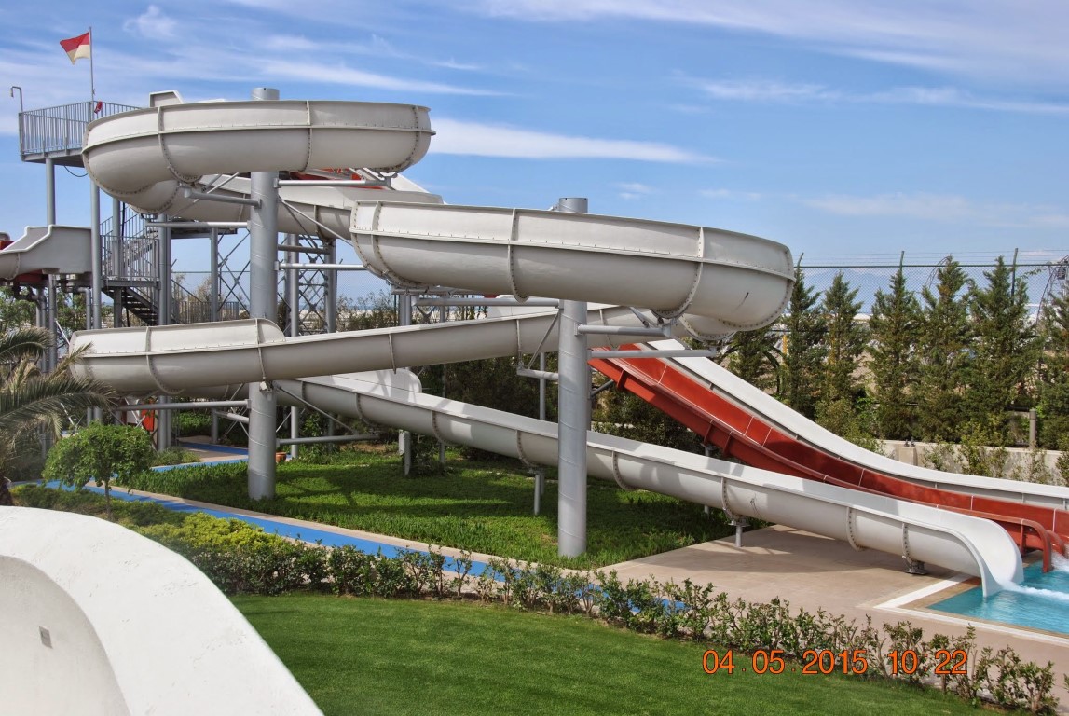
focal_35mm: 42
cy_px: 358
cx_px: 534
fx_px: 1249
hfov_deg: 46.3
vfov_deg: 32.0
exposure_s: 1/320
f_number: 9
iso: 100
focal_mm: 28
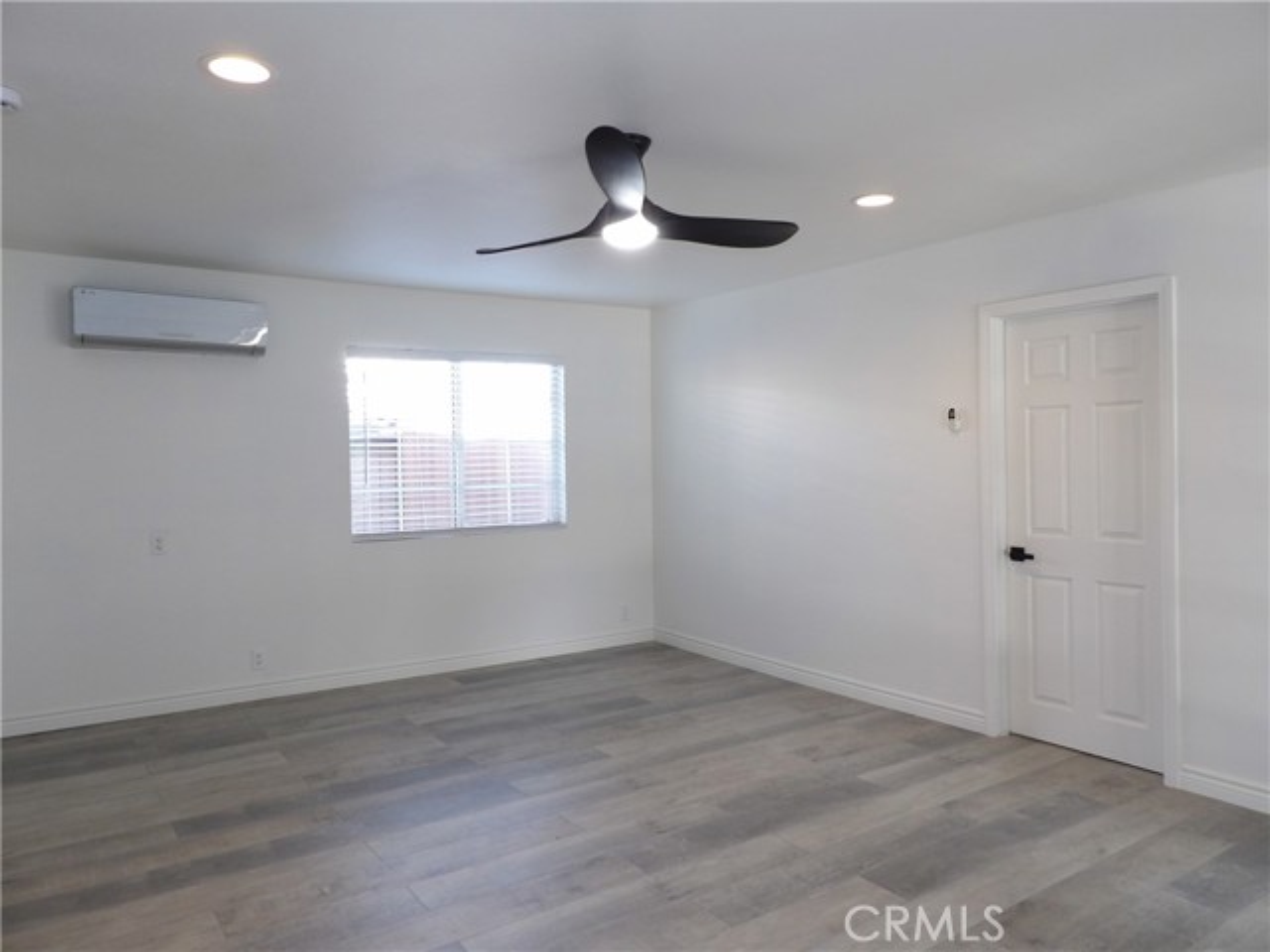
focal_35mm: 24
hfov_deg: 71.6
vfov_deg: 56.8
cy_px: 476
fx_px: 881
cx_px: 635
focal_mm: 4.3
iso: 152
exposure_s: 1/33
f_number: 3.2
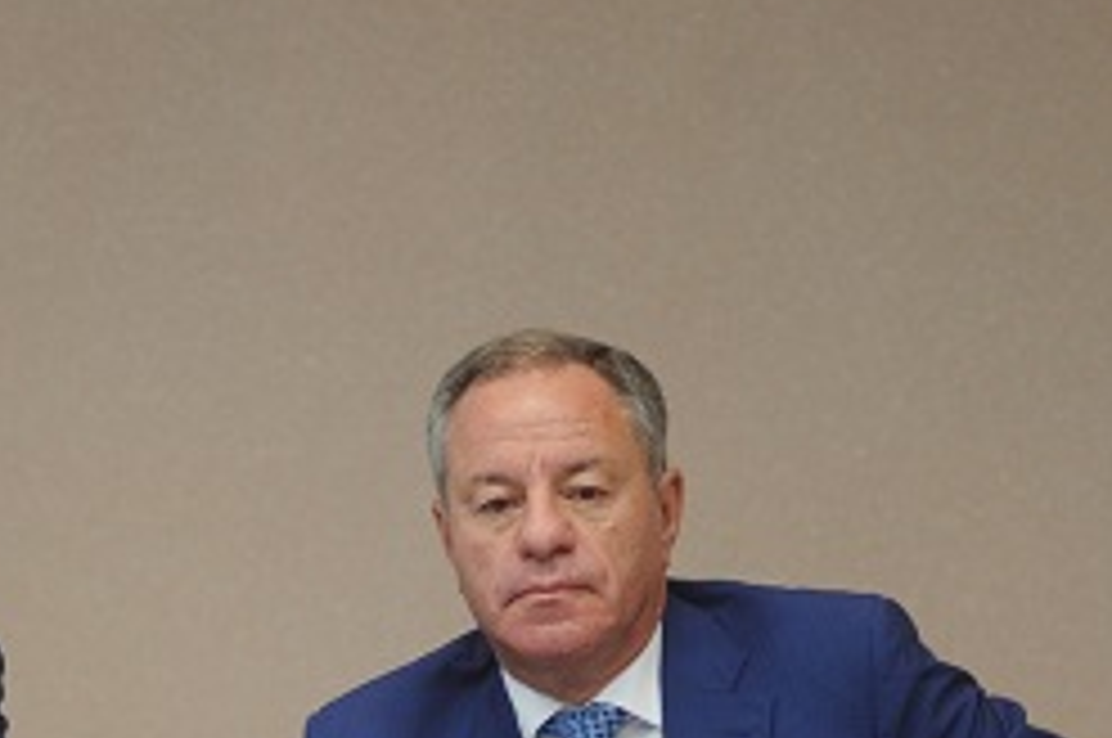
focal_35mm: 298
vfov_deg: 4.6
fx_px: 9193
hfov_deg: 6.9
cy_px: 560
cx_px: 81
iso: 800
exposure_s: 1/200
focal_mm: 105
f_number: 2.8
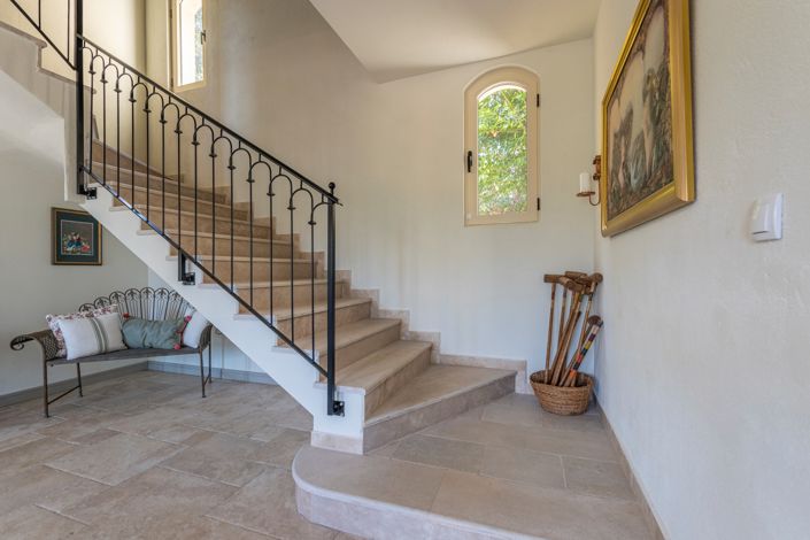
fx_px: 360
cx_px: 405
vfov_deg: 73.7
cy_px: 270
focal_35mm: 16
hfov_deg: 96.7
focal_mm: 16
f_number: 5
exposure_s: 1/10
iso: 100
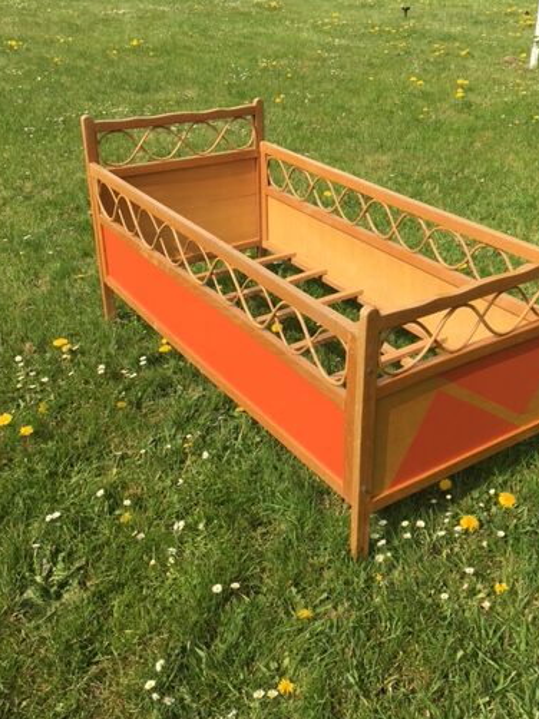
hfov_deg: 38.4
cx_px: 331
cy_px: 309
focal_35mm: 37
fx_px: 769
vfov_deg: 50.0
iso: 25
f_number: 2.2
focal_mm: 4.15
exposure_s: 1/754
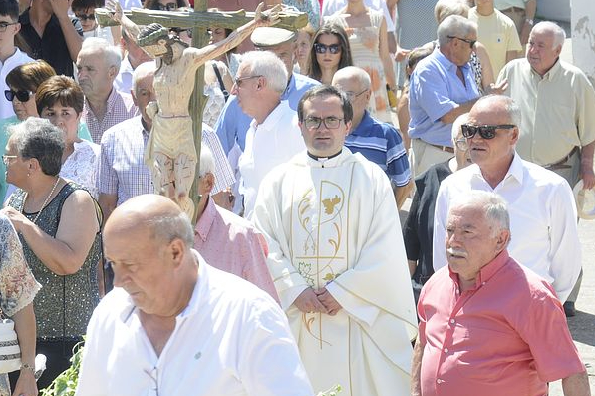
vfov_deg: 9.7
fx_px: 2328
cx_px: 235
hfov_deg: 14.6
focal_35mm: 141
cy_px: 149
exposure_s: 1/160
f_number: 9
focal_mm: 66
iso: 250
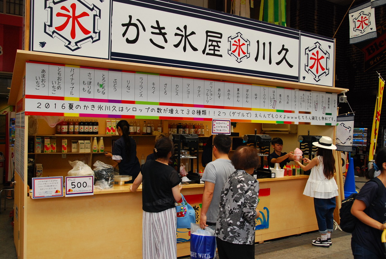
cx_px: 193
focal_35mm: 32
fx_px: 339
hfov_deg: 59.4
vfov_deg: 41.9
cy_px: 130
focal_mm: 21
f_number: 4
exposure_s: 1/400
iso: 500
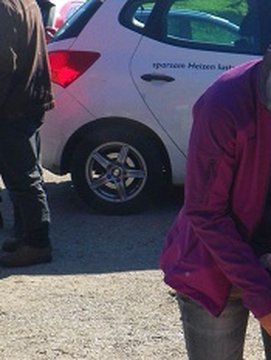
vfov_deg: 20.1
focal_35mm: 96
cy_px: 307
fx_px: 1001
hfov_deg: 14.9
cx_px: 321
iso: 64
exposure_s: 1/160
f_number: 6.3
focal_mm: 6.2
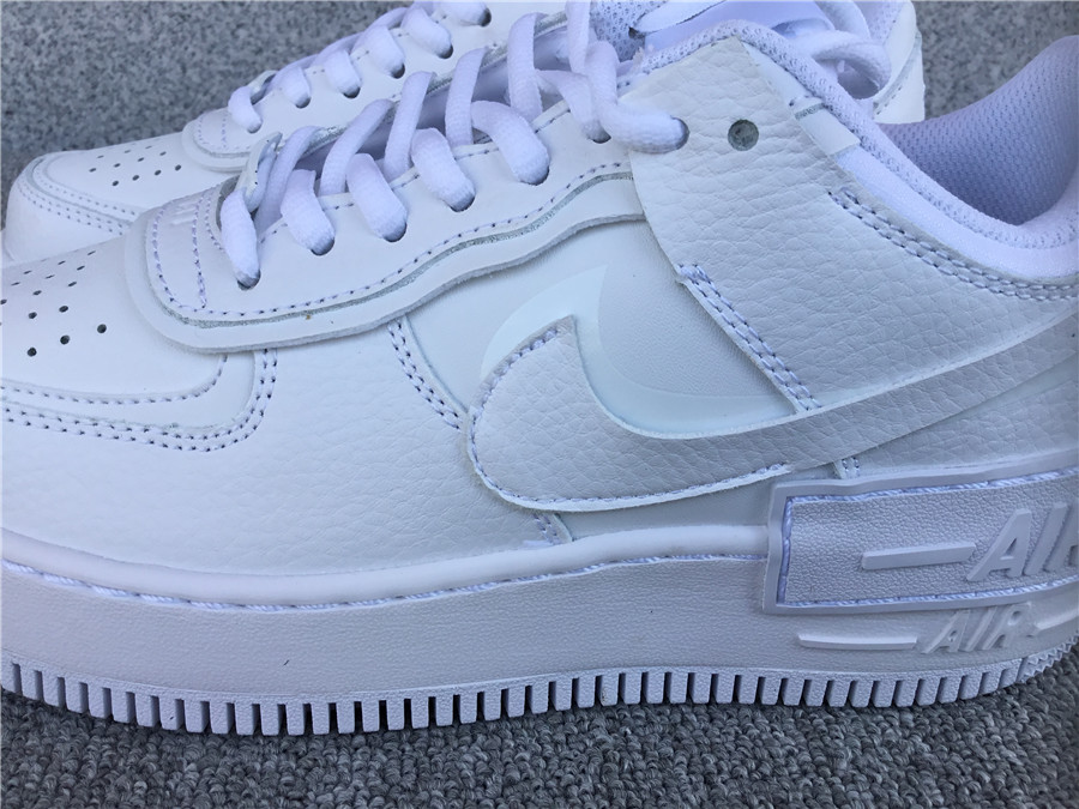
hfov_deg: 58.4
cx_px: 540
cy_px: 404
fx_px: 966
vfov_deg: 45.4
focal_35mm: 31
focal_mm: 3.3
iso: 25
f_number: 2.4
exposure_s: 1/392
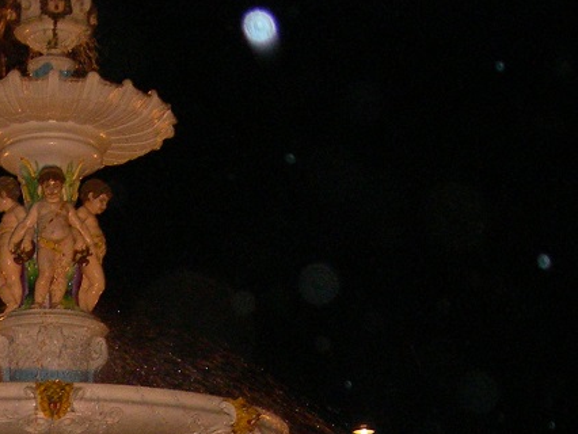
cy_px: 583
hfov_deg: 18.0
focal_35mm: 107
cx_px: 46
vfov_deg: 13.3
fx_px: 1788
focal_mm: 7.8
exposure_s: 1/60.1
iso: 200
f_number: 2.8
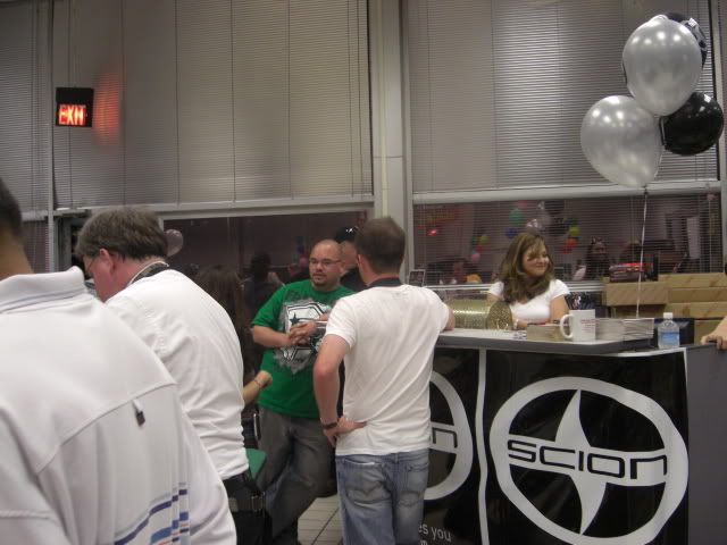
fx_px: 798
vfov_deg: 37.7
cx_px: 364
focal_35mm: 38
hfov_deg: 49.0
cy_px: 272
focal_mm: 7.9
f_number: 2.8
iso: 400
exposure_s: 1/100
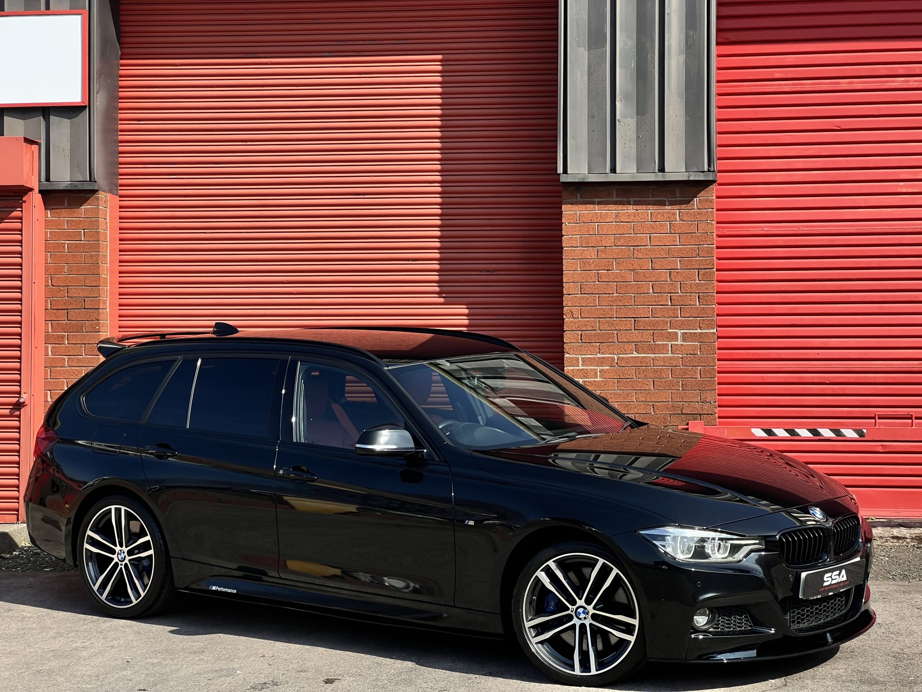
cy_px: 346
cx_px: 461
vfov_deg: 19.1
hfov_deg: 25.3
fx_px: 2051
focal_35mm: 77
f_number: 2.8
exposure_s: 1/803
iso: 32
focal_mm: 9
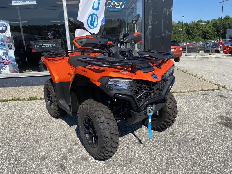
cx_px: 116
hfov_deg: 67.3
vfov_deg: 53.1
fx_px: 174
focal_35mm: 26
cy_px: 87
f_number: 1.8
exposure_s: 1/2755
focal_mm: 4.25
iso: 32
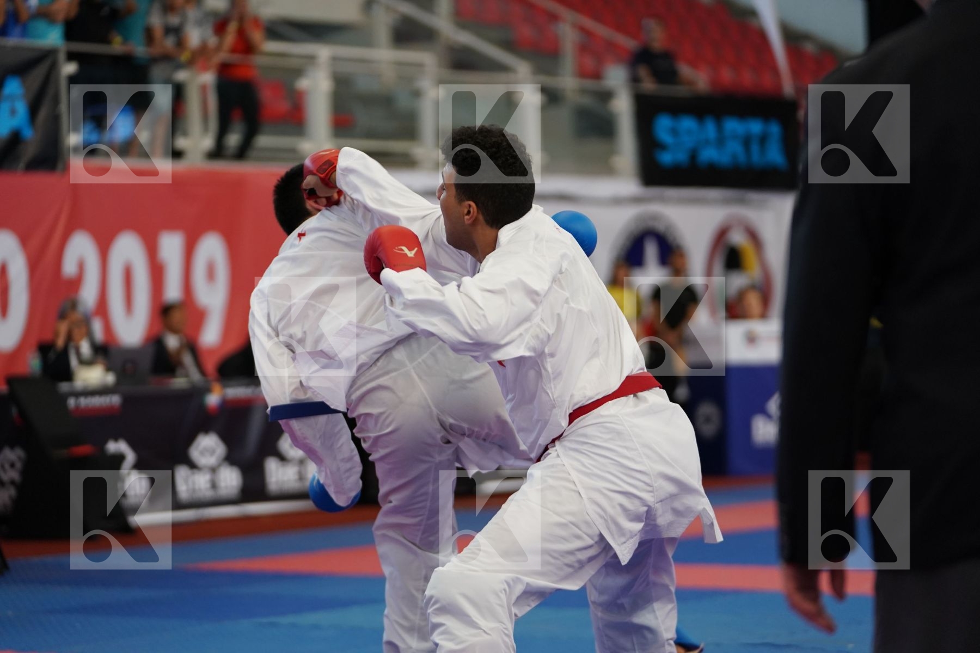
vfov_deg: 11.2
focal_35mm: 122
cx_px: 490
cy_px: 326
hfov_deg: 16.8
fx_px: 3321
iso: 2000
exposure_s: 1/1000
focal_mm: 122
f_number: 2.8
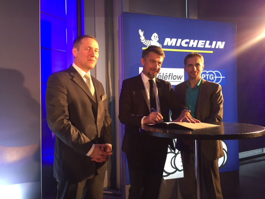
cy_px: 100
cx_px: 132
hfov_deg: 61.7
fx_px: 222
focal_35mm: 29
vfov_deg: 48.2
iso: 80
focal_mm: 4.15
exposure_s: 1/33
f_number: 2.2
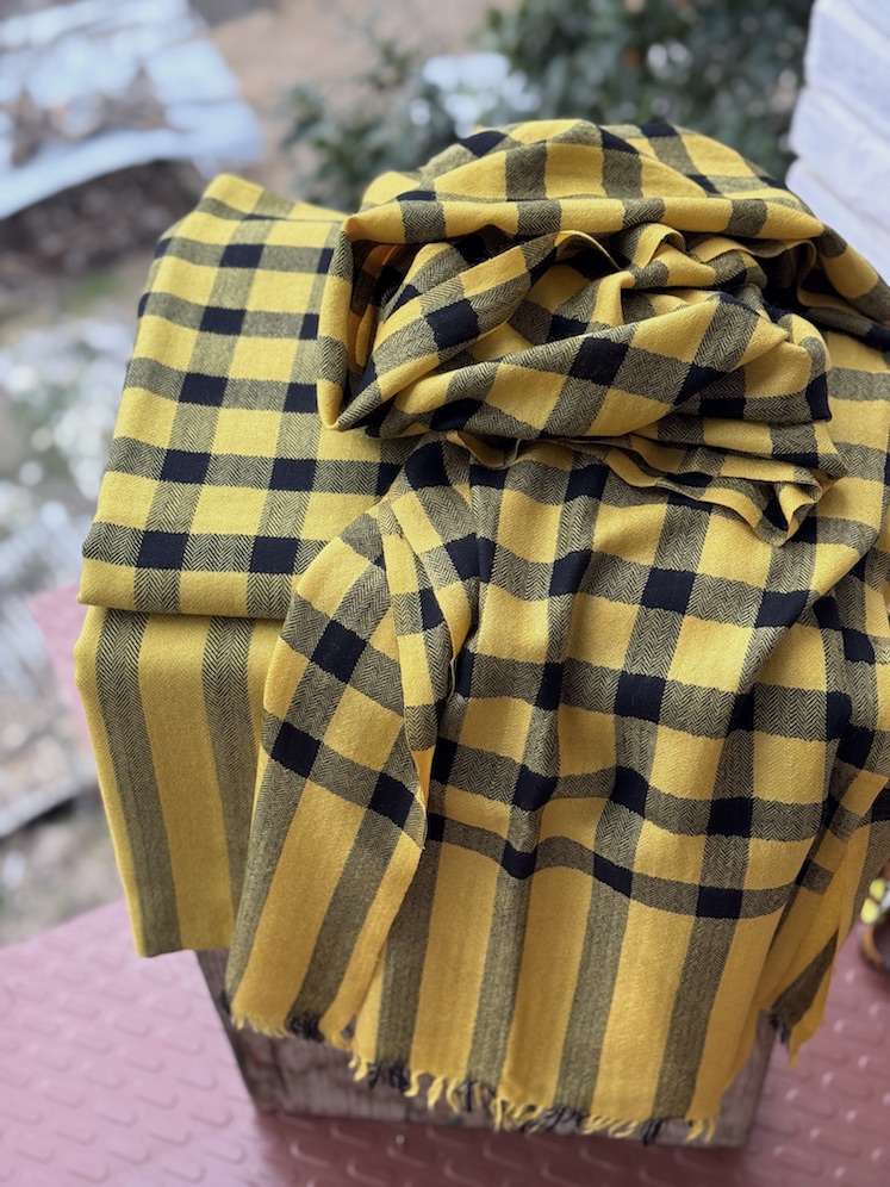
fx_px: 1645
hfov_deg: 30.3
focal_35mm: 48
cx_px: 445
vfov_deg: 39.7
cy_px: 594
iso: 64
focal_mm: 6.76
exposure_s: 1/377
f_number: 1.78
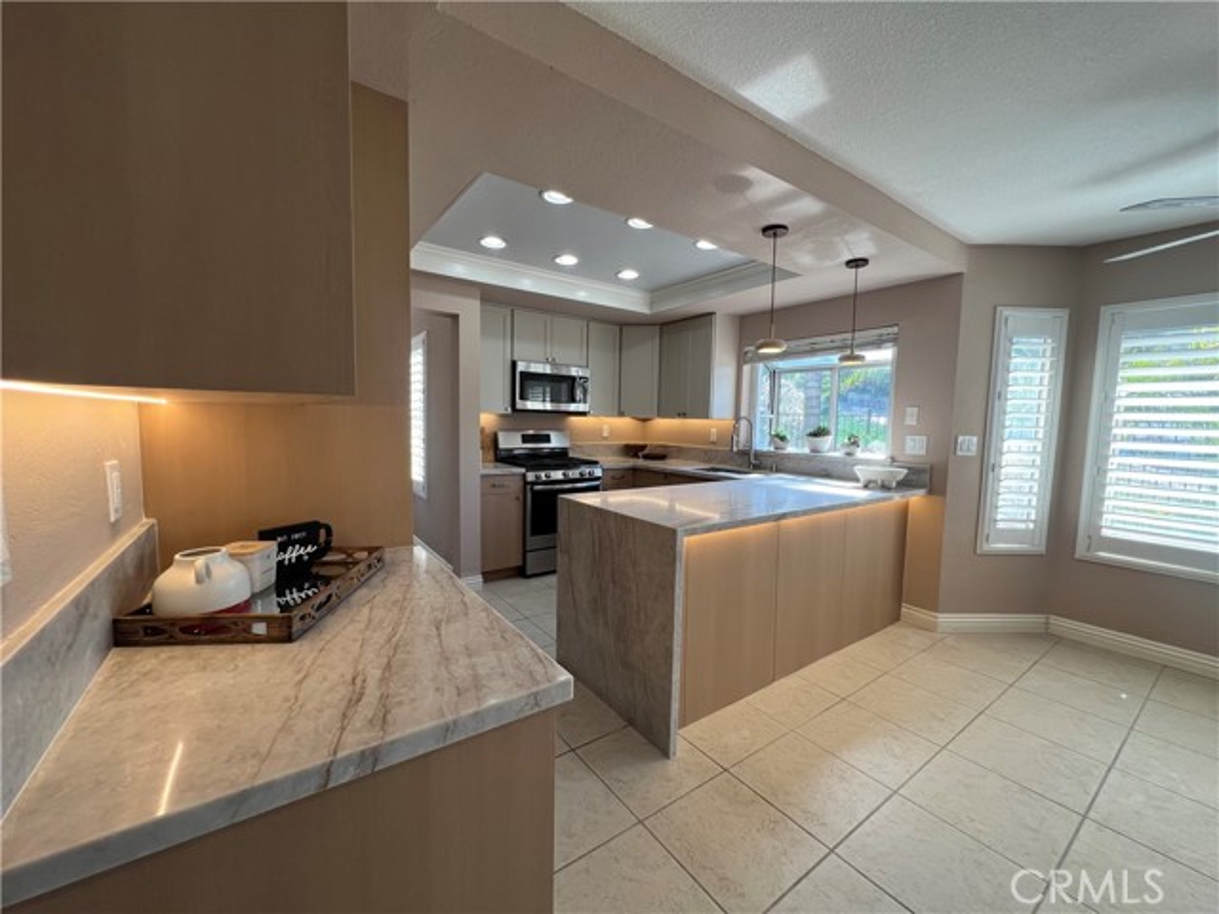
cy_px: 457
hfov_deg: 106.2
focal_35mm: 13
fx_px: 458
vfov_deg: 89.9
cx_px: 610
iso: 50
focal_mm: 1.57
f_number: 1.8
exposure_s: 1/120
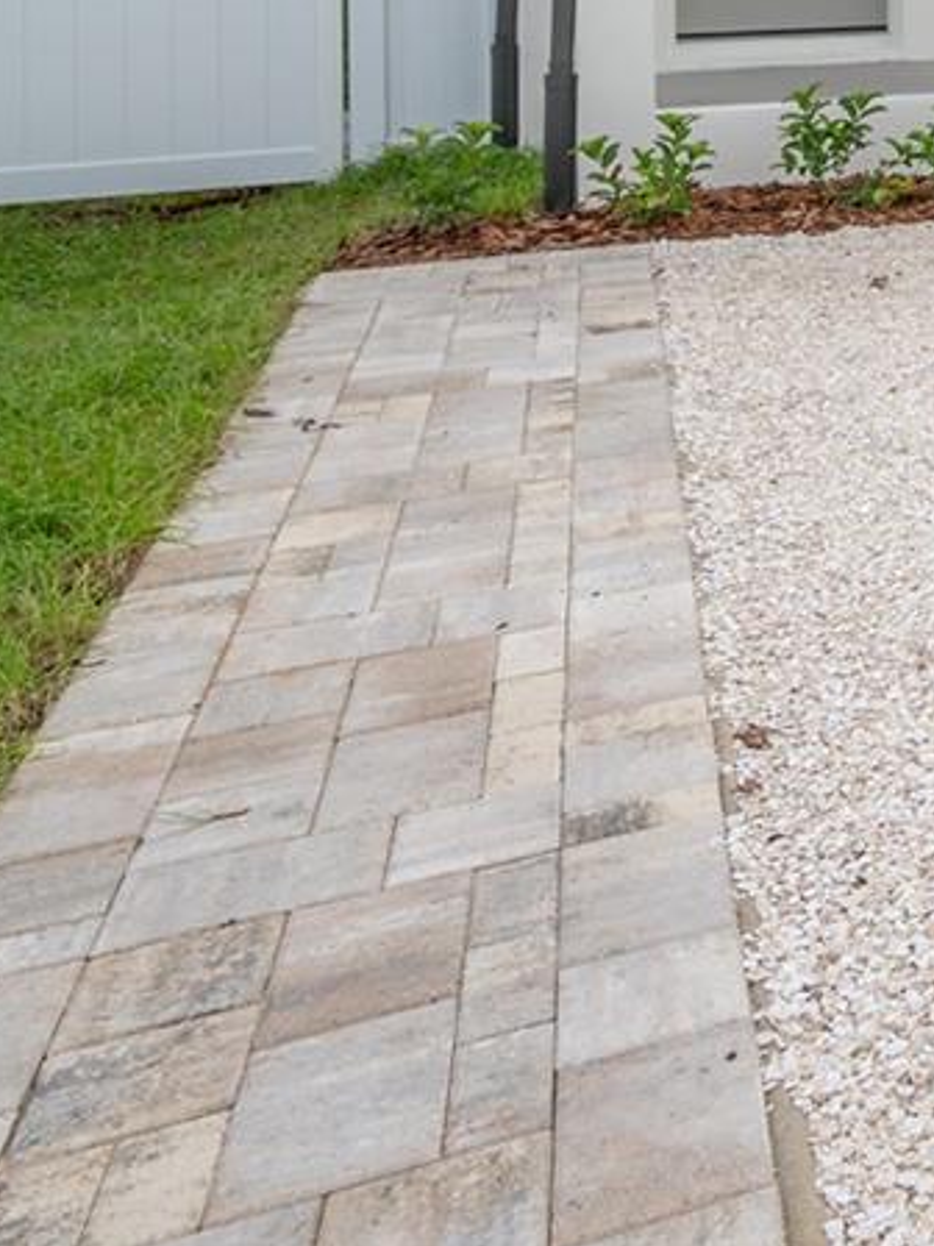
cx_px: 1626
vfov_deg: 33.0
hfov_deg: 21.4
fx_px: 1727
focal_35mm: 48
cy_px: -224
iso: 320
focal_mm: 14
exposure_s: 1/1250
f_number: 9
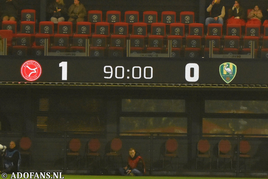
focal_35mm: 202
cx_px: 134
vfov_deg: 6.8
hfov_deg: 10.2
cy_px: 90
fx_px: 1507
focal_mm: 135
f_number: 2.8
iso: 2500
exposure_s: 1/640
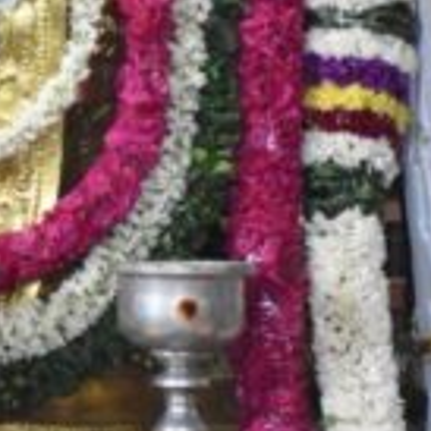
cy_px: -69
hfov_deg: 3.7
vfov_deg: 3.7
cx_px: -38
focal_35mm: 476
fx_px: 6703
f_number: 8
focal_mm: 85
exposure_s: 1/125
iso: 5000
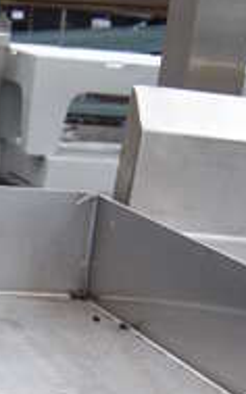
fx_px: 1428
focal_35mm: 133
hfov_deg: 9.6
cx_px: -98
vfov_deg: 12.9
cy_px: 872
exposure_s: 1/250
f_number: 7.1
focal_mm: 18
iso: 200
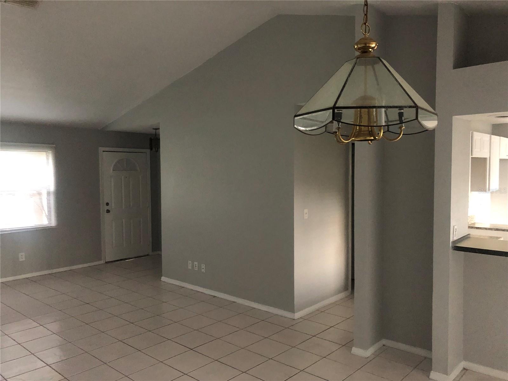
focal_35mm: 28
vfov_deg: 49.7
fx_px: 411
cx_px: 254
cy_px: 190
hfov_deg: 63.4
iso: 100
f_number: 1.8
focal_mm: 3.99
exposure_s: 1/5
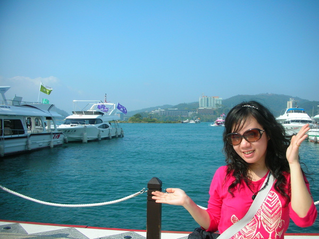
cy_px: 120
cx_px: 160
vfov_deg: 40.7
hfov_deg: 52.6
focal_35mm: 35
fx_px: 323
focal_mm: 5.8
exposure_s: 1/150
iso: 50
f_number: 8.5
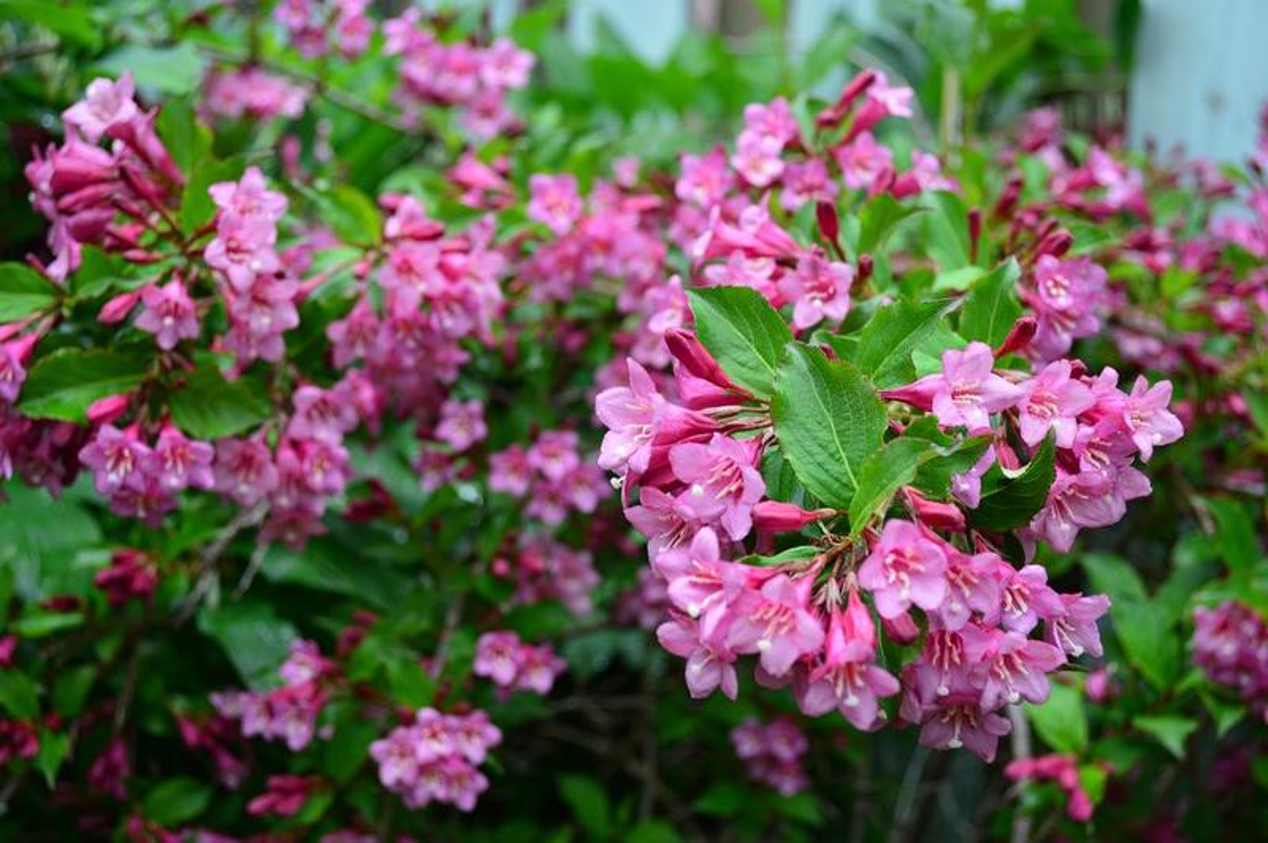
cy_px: 422
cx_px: 634
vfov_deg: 26.4
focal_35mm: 51
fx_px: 1795
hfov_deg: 38.9
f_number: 5
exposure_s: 1/60
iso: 100
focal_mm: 34
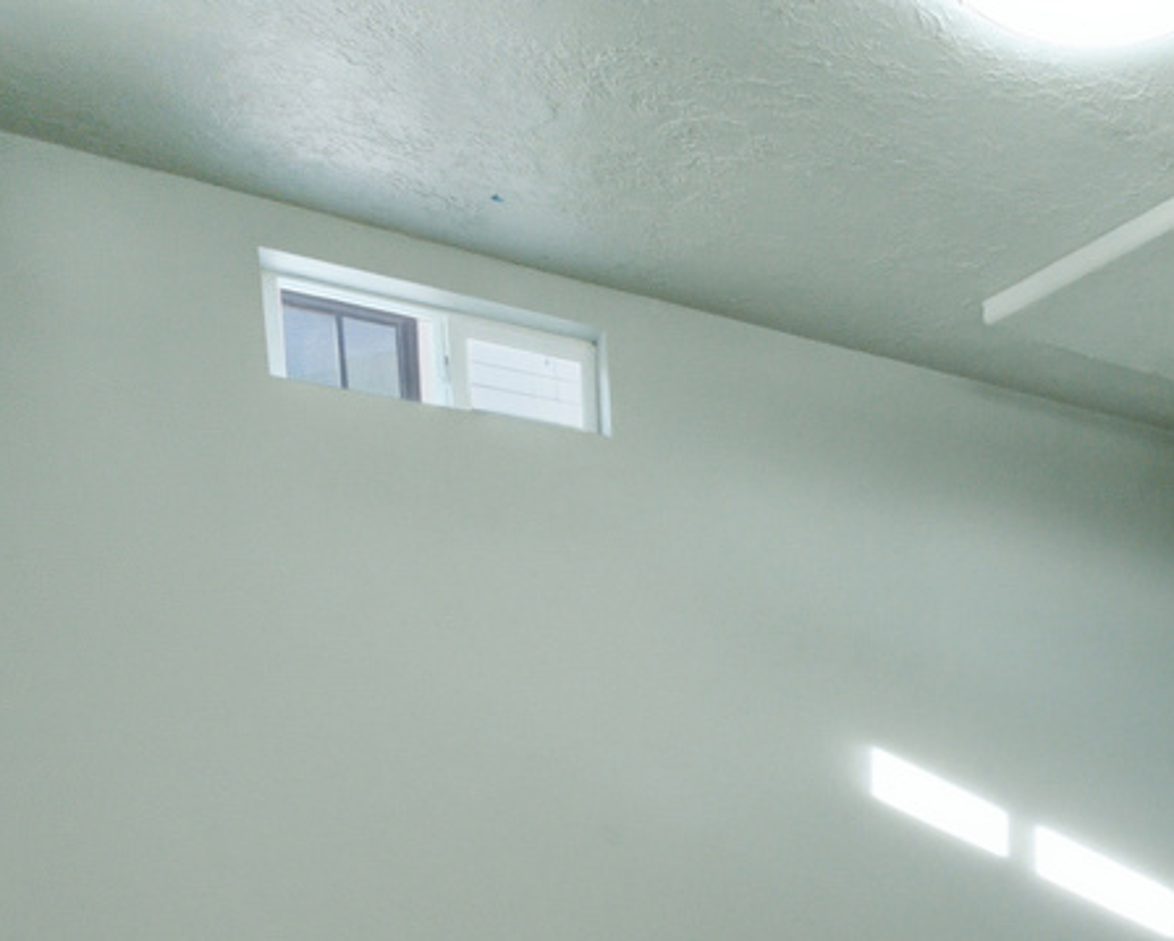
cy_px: 875
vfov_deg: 43.6
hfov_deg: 49.3
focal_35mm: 30
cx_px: 1145
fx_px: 1043
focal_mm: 14
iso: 4500
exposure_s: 1/1000
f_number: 9
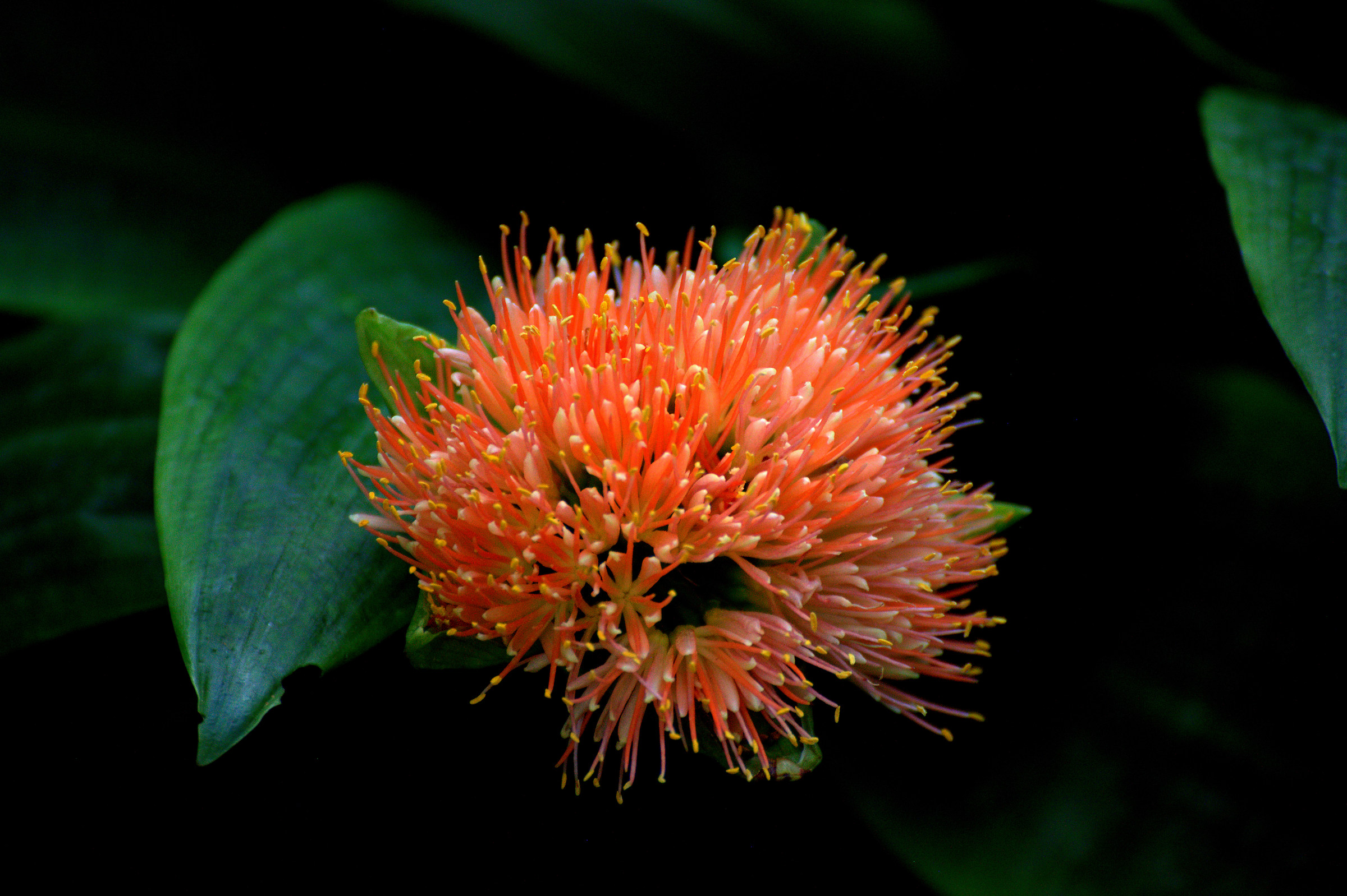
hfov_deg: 7.1
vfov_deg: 4.7
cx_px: 674
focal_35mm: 291
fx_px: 10883
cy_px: 448
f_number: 5.6
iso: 3200
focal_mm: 300
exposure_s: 1/250
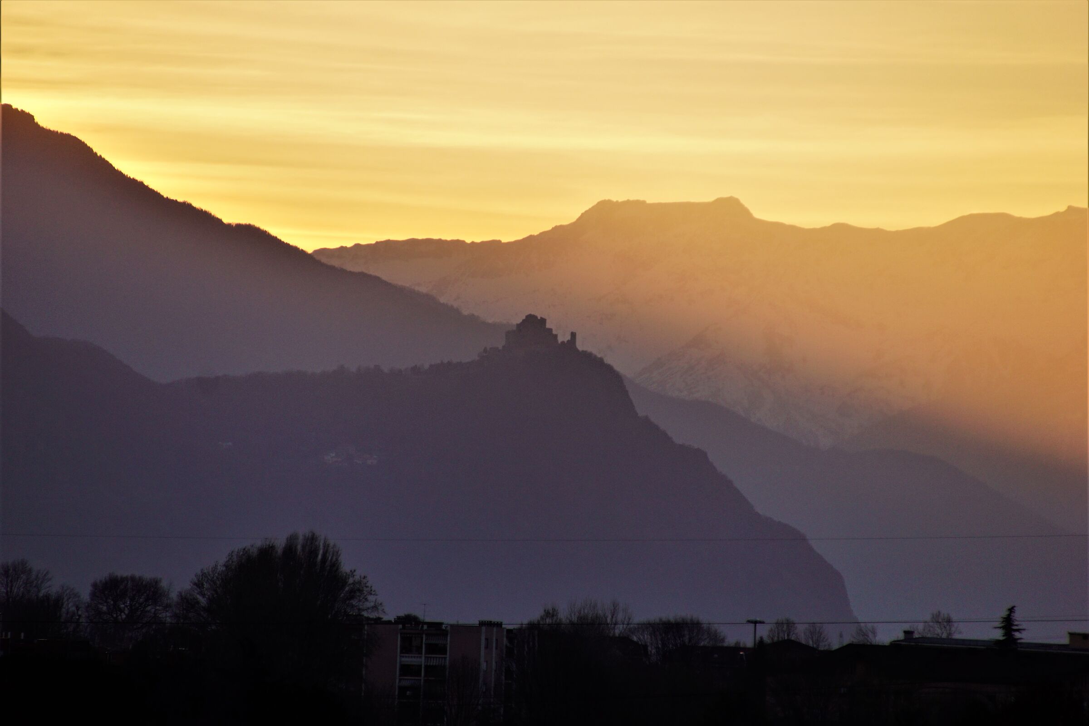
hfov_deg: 4.9
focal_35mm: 420
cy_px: 363
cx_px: 544
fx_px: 12704
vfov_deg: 3.3
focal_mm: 280
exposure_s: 1/500
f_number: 6.3
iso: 160
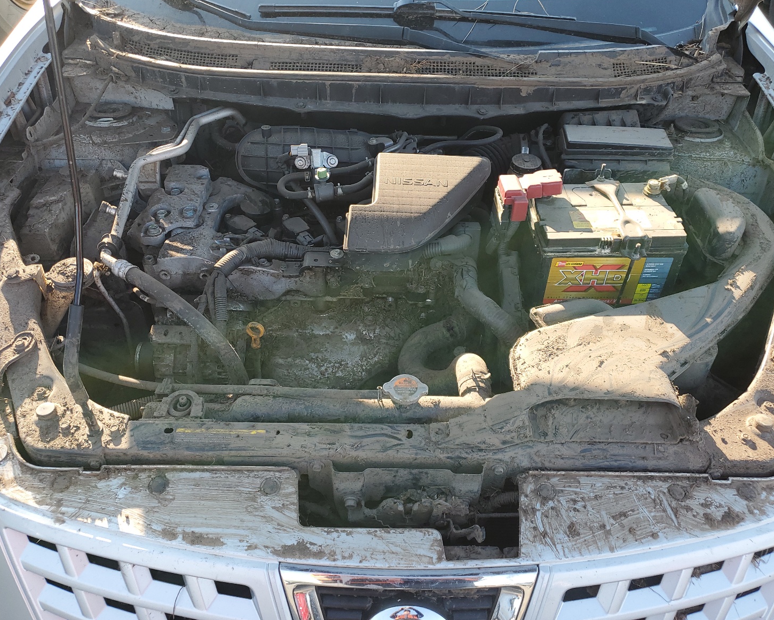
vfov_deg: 51.5
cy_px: 316
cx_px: 400
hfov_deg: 62.2
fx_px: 641
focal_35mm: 28
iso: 50
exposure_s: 1/370
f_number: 1.5
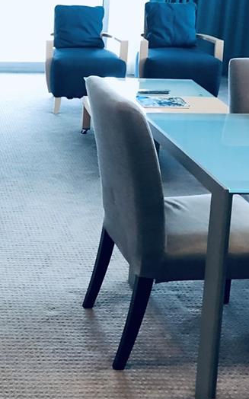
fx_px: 739
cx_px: -84
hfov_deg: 17.8
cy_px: 83
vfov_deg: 29.6
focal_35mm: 68
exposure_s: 1/15
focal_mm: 4
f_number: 1.8
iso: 50
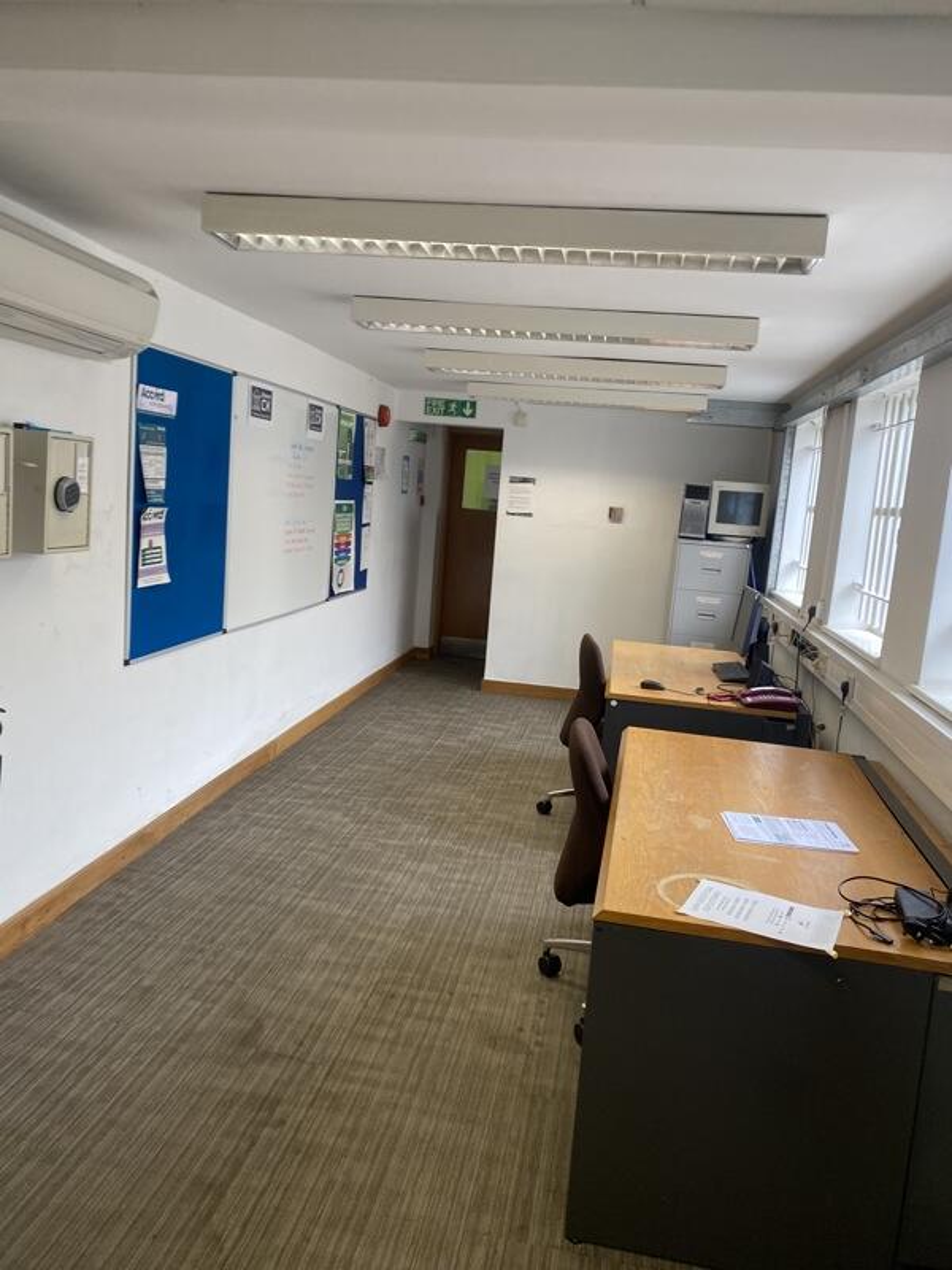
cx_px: 476
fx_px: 953
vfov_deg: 67.3
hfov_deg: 53.1
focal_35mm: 26
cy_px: 635
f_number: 1.8
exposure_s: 1/100
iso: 100
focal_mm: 4.25
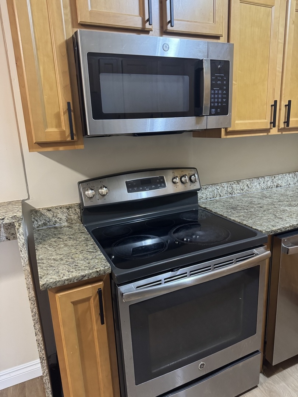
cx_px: 149
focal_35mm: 24
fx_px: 275
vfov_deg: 71.6
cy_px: 198
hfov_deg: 56.8
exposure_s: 1/60
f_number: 1.78
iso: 640
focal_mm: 6.76
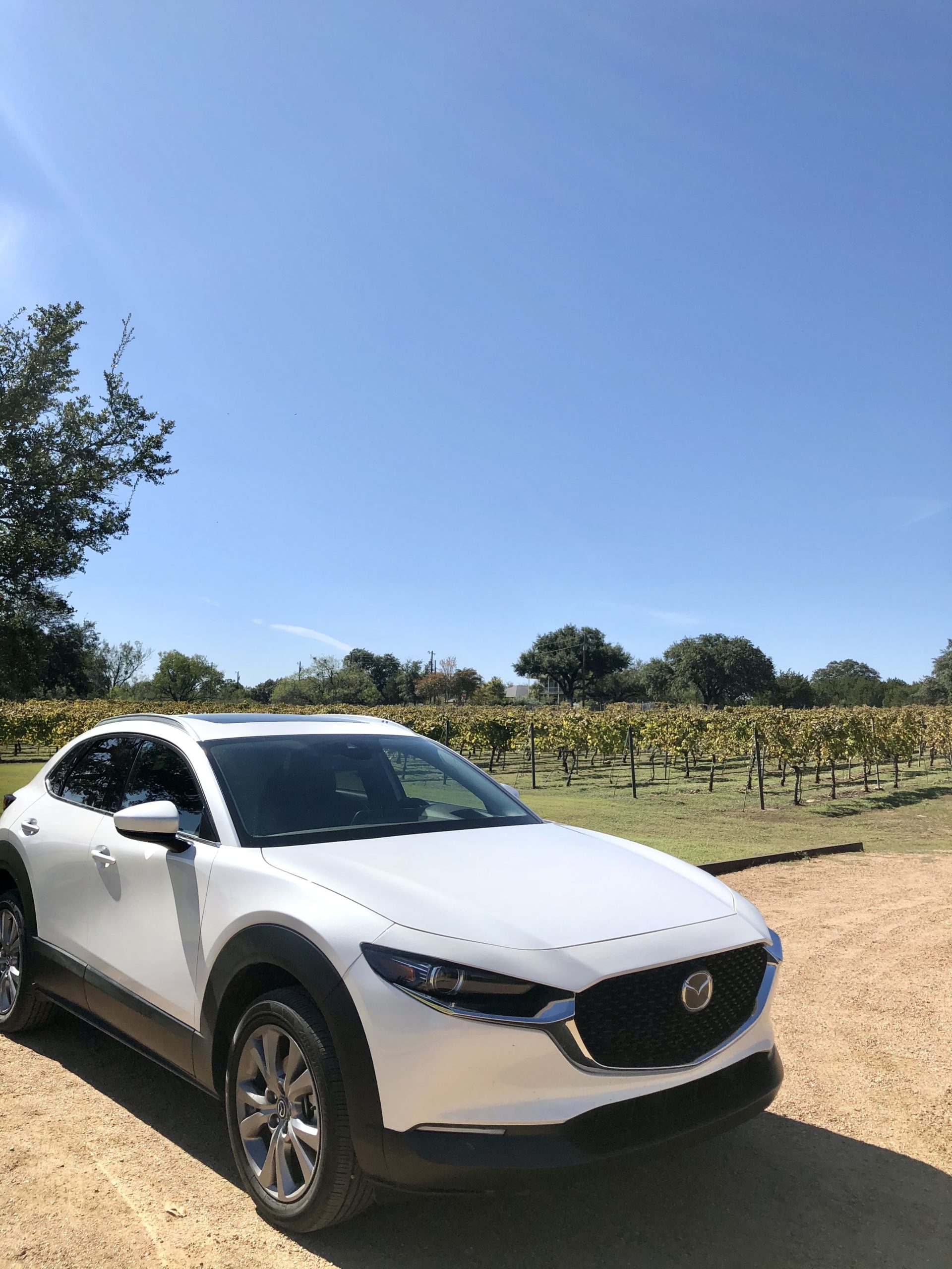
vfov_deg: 63.4
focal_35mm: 28
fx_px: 1027
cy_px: 634
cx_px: 476
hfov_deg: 49.7
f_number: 1.8
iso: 25
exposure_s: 1/3472
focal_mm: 3.99
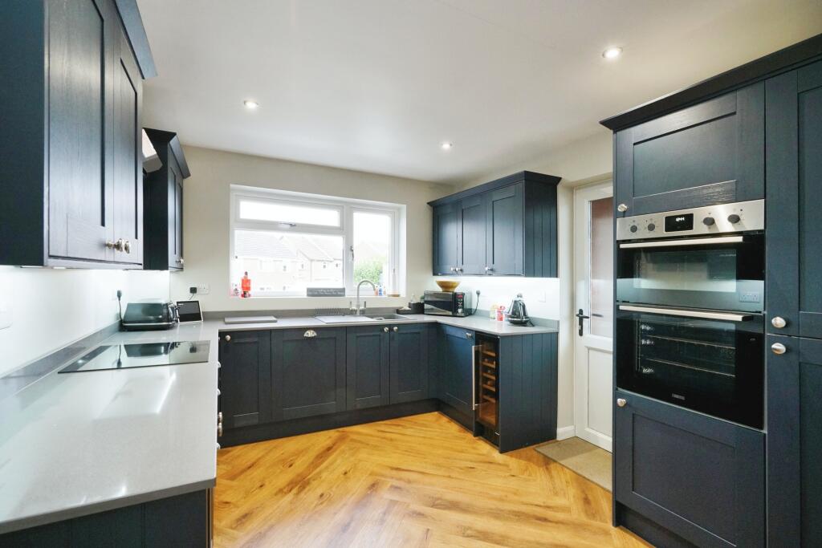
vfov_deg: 73.8
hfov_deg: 96.7
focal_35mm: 16
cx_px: 411
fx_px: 365
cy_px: 274
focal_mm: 16
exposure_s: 1/40
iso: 2000
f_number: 9
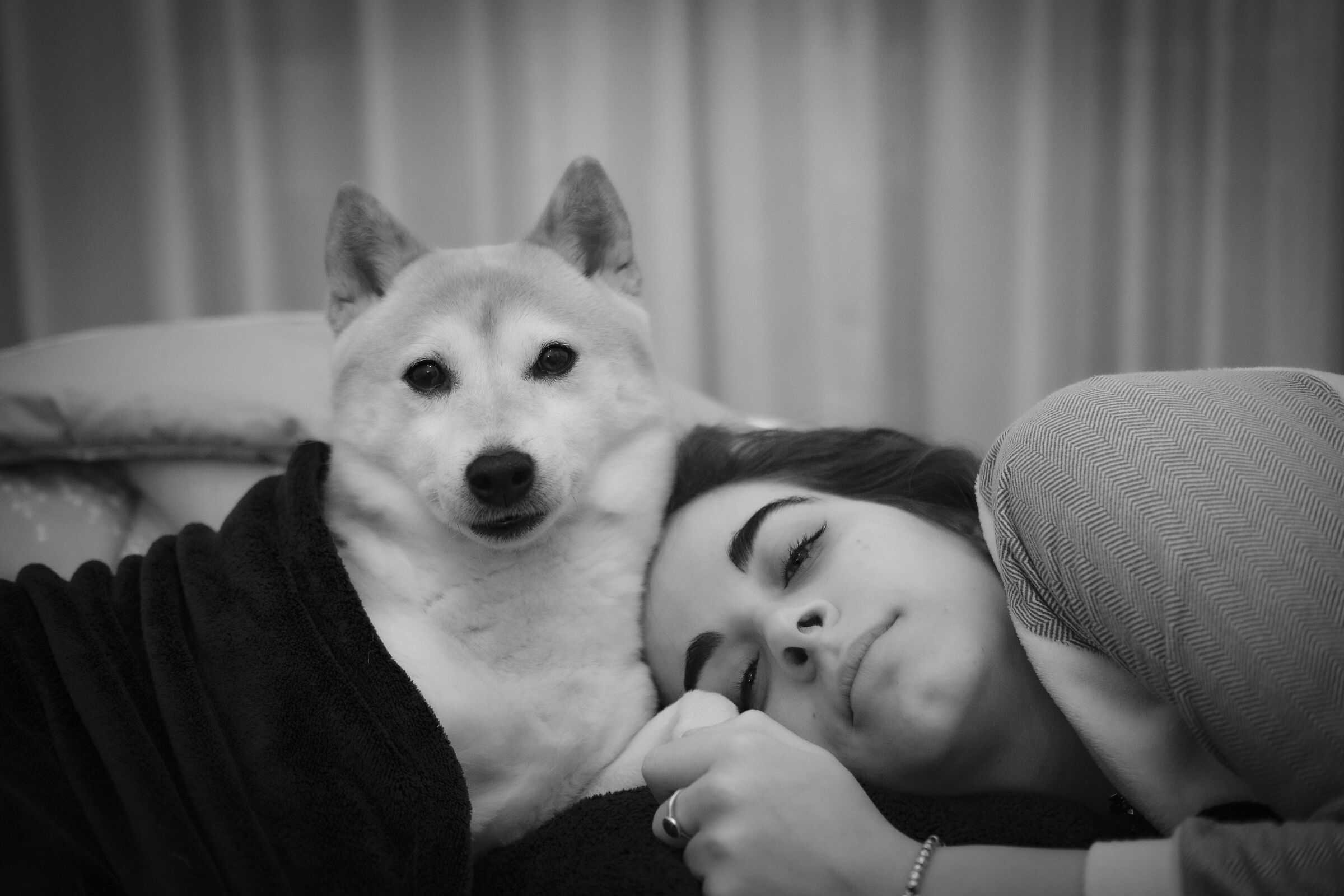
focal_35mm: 53
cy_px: 448
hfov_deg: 37.5
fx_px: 1979
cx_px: 672
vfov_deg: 25.5
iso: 3200
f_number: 2
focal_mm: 35
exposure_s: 1/105
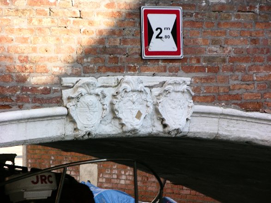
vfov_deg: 6.2
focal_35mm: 240
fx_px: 1879
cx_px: 136
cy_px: 102
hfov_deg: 8.3
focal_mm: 61.5
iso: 50
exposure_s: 1/87.7
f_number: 5.2
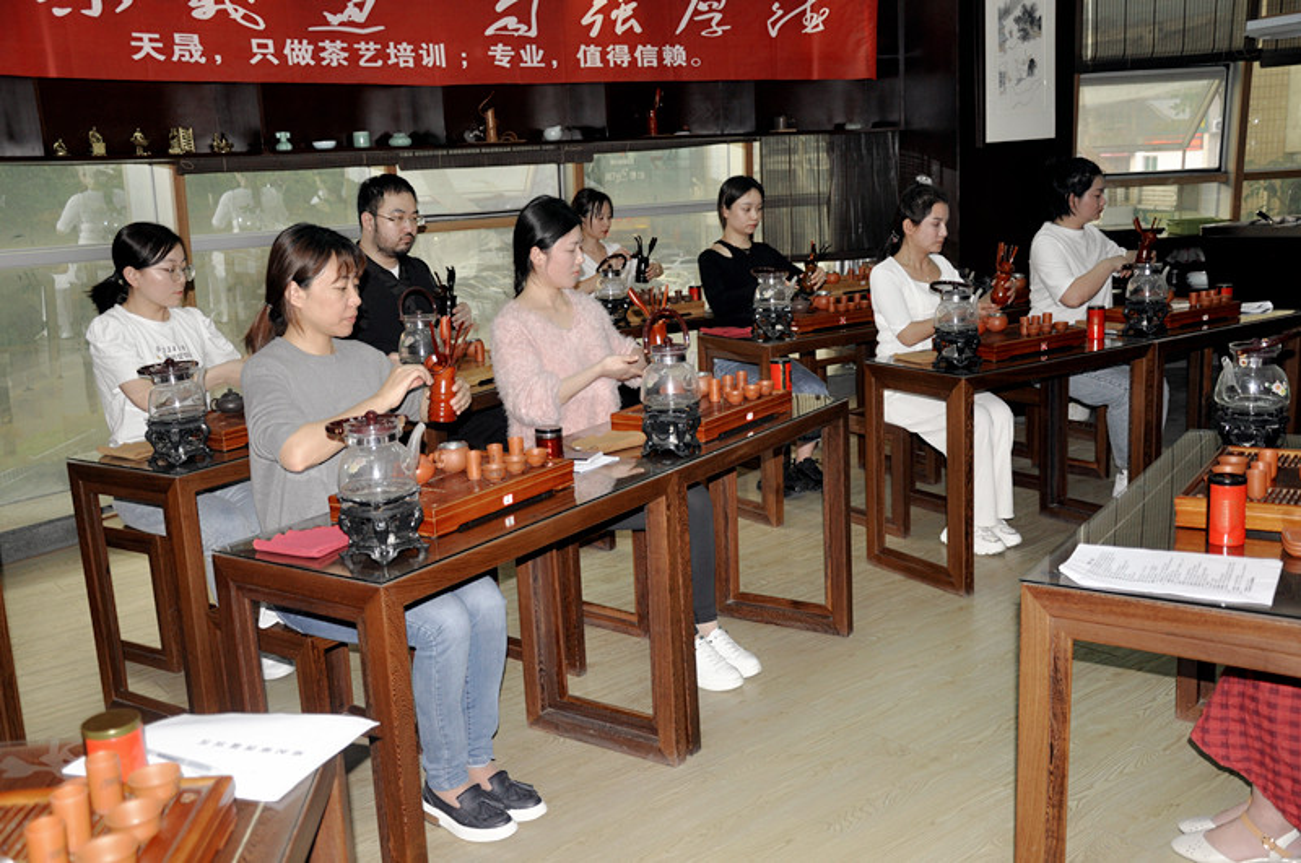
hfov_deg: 53.2
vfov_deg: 36.8
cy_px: 432
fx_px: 1299
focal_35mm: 36
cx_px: 650
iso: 320
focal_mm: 24
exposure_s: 1/60
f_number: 3.8
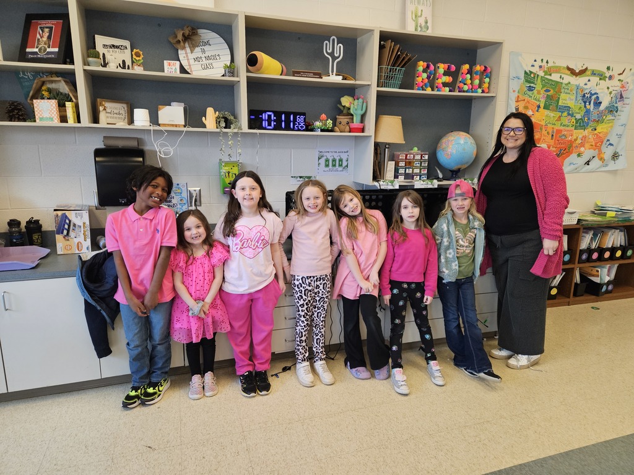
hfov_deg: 73.9
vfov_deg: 58.9
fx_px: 421
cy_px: 238
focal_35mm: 23
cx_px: 317
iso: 400
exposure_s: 1/120
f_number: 1.8
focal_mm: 5.4
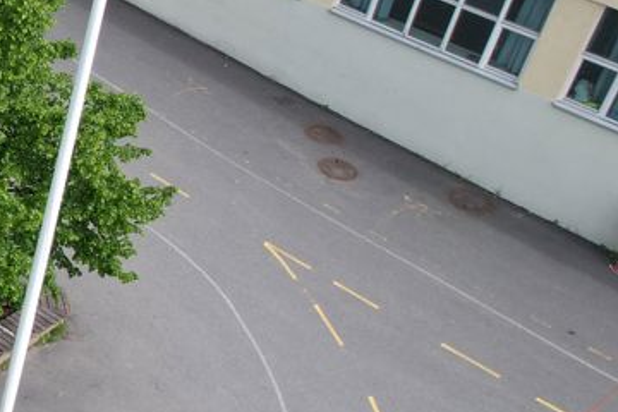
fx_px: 1425
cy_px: 186
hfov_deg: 18.9
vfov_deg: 16.5
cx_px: -493
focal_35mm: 83
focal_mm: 8.38
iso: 100
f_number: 2.8
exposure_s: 1/1250
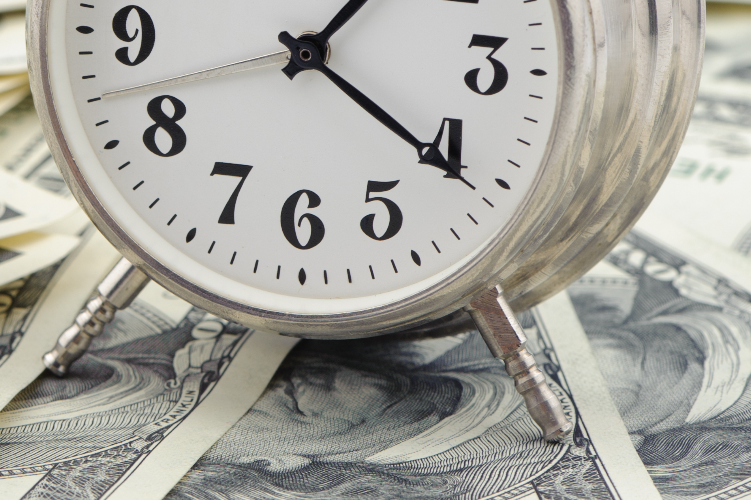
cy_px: 117
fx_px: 4898
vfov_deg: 5.8
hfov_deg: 8.7
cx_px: -72
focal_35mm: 235
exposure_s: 1/200
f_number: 16
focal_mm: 105
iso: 200
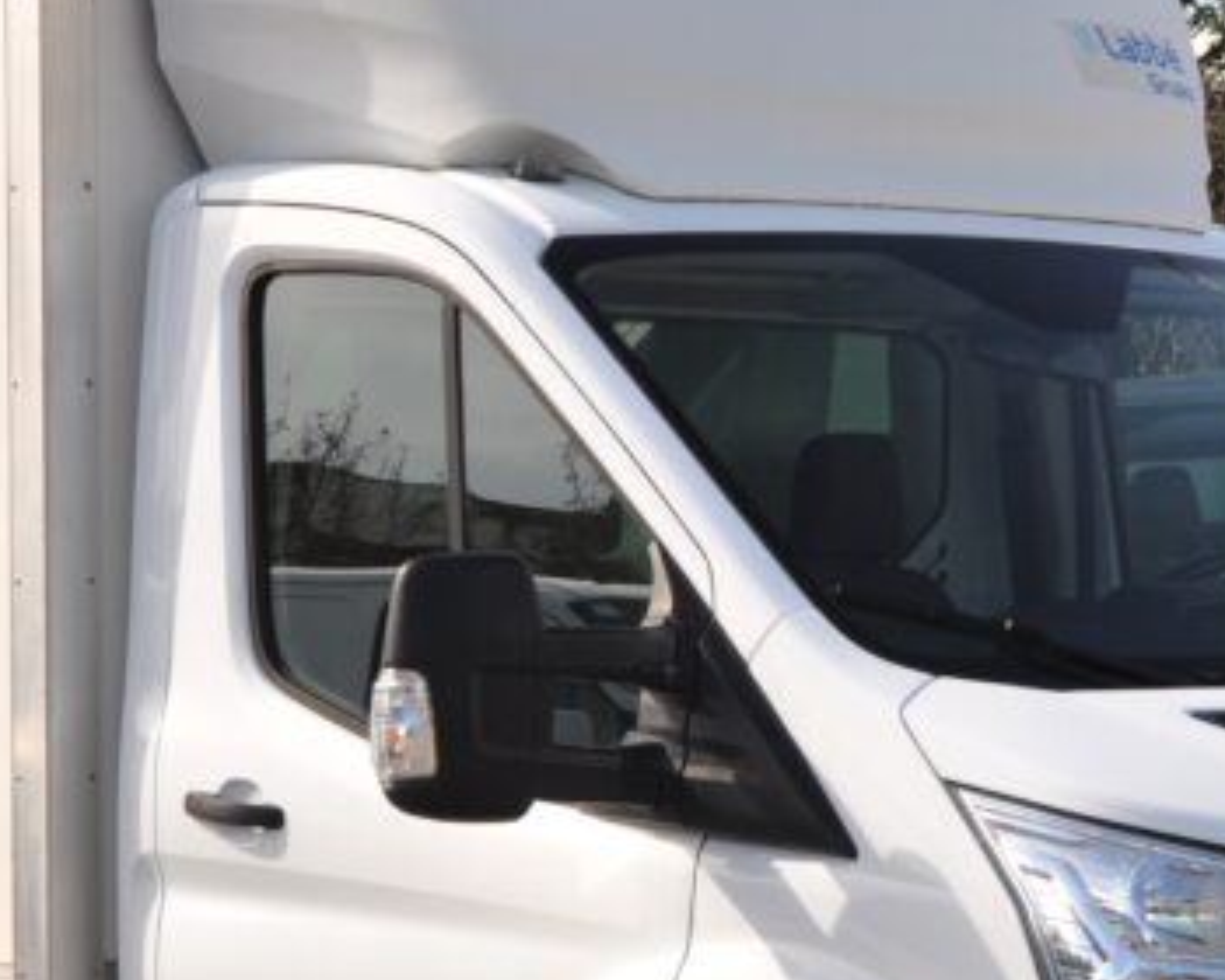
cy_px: 588
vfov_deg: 11.0
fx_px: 5076
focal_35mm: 140
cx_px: 486
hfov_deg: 13.8
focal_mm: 34
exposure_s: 1/250
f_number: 8
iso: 400
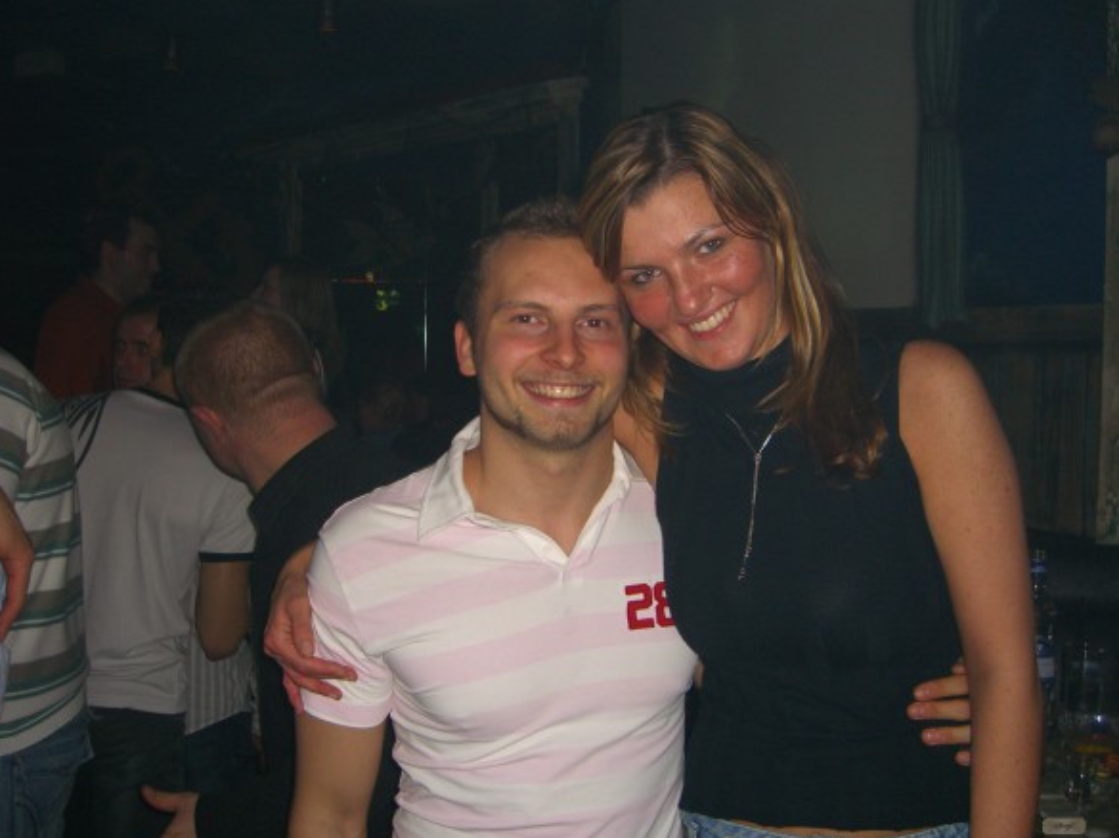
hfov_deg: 47.9
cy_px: 421
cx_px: 547
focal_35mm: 39
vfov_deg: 36.8
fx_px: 1260
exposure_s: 1/60
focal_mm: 7.9
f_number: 2.8
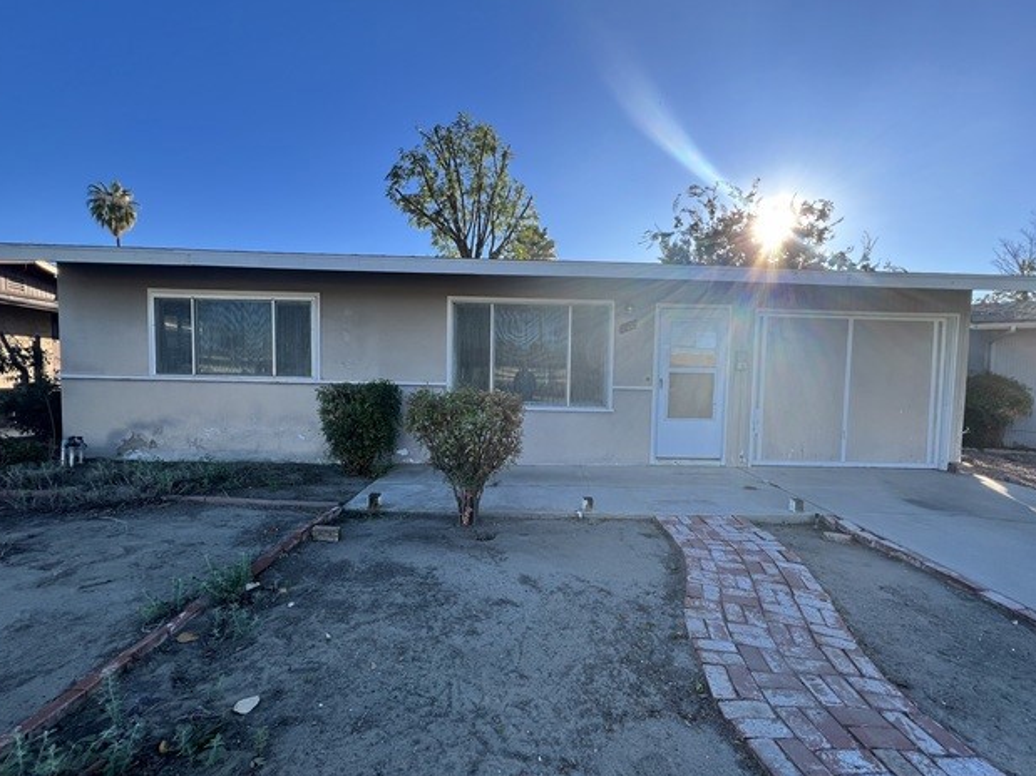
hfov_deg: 102.0
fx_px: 419
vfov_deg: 85.6
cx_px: 532
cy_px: 403
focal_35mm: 14
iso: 32
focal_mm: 1.57
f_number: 1.8
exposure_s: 1/413
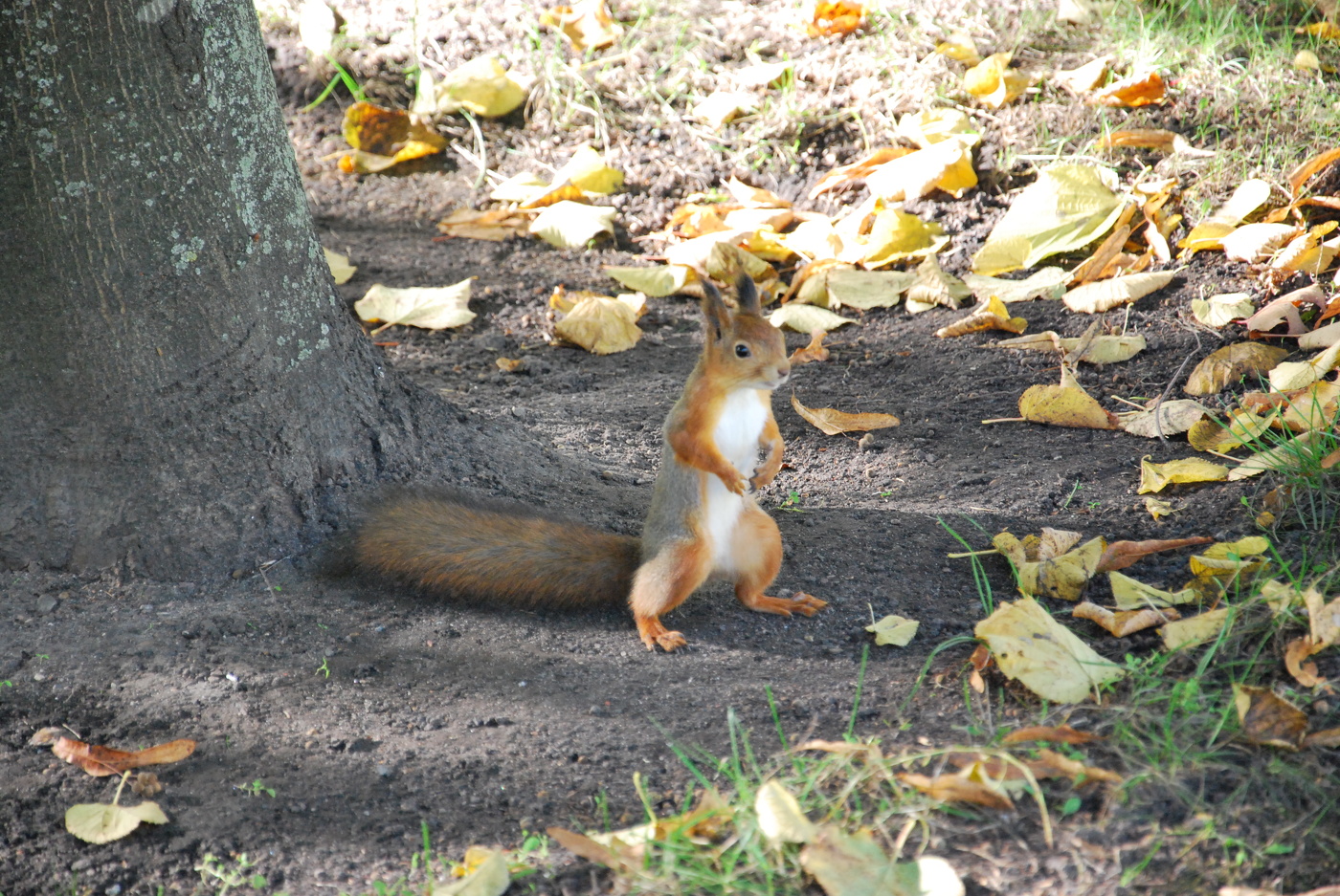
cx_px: 670
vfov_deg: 8.7
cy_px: 448
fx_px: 5869
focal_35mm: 158
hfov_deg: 13.0
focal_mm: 105
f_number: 5.6
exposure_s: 1/125
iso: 1100
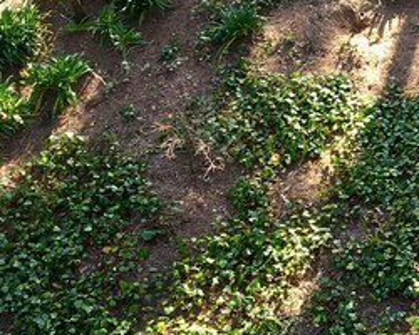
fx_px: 1079
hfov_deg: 21.9
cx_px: 287
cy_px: -54
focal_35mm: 87
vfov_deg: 17.0
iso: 32
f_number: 2.2
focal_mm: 4.15
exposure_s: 1/60
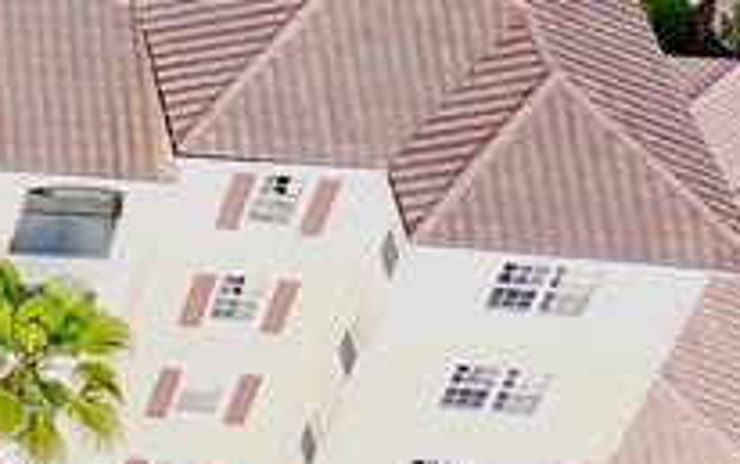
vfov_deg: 8.8
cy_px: -604
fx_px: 2764
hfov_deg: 12.4
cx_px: -963
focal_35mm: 137
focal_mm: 4.73
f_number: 2.2
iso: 100
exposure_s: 1/436
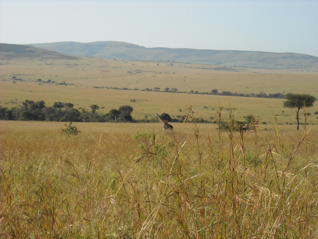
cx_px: 159
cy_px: 120
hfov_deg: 18.7
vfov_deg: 14.1
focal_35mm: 105
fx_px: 965
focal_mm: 17.1
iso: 64
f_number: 4.7
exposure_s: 1/337
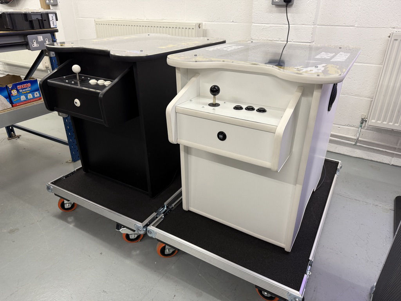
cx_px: 200
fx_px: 278
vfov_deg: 56.8
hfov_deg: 71.6
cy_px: 150
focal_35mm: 24
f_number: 1.78
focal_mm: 6.76
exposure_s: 1/50
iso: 160
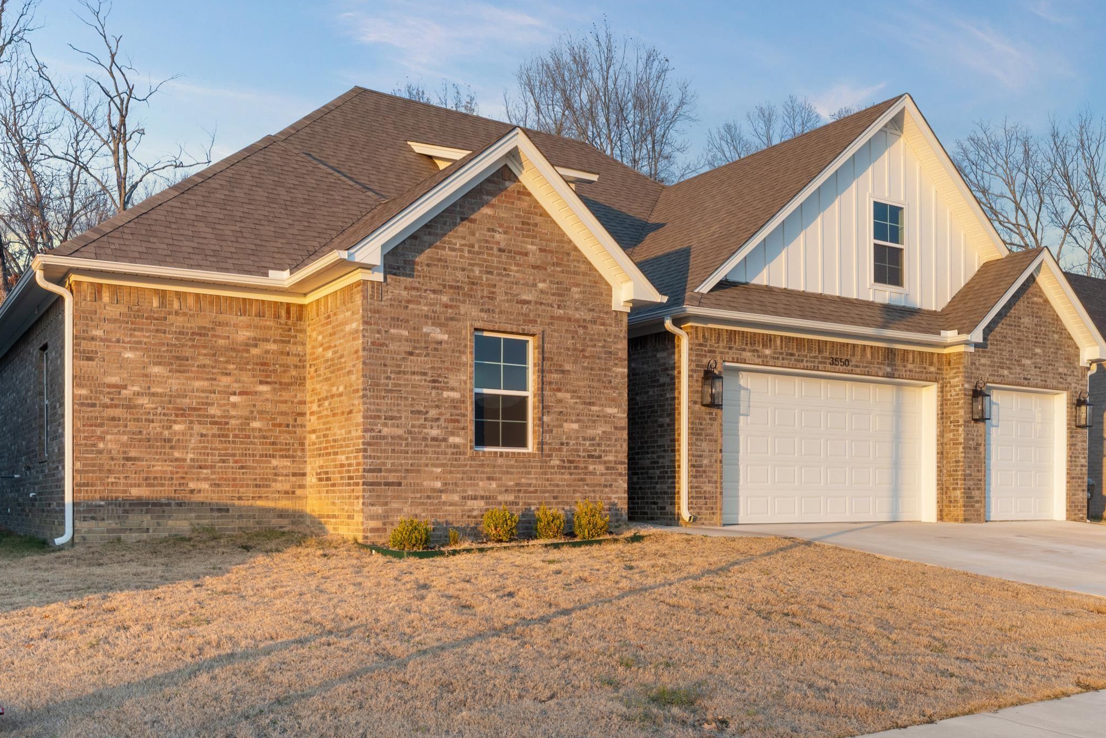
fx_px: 1014
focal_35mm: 33
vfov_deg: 39.9
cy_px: 315
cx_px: 619
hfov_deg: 57.1
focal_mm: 18
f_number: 9
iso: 200
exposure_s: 1/25
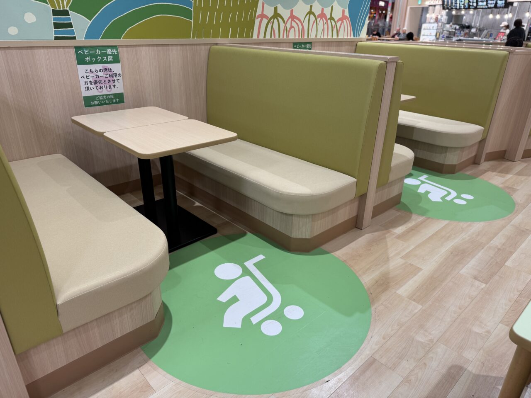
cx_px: 266
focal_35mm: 24
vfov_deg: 56.8
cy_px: 199
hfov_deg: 71.6
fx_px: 368
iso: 125
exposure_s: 1/100
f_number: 1.78
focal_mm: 6.76
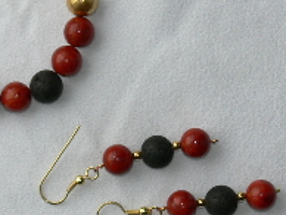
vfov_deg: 4.8
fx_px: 2573
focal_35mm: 311
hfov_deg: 6.4
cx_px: 88
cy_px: 71
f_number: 4
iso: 80
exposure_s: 1/125
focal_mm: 20
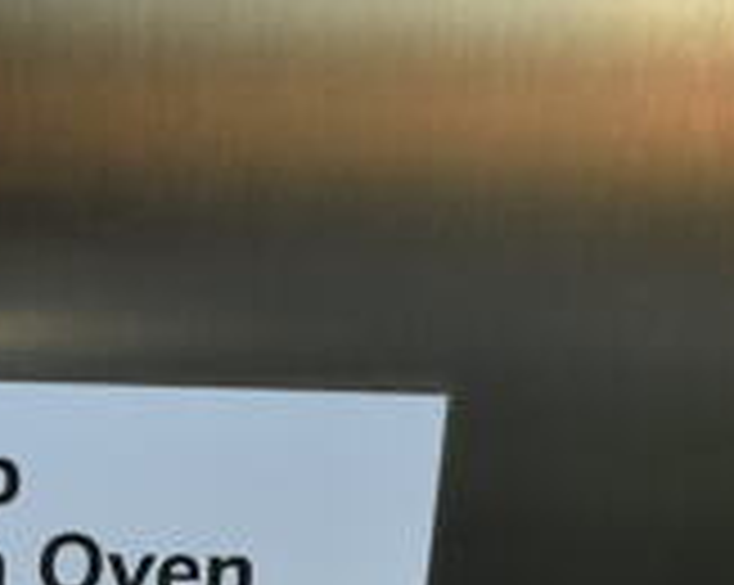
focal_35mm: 95
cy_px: 832
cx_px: -140
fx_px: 2061
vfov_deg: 15.2
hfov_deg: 19.1
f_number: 3.5
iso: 100
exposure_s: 1/50
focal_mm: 18
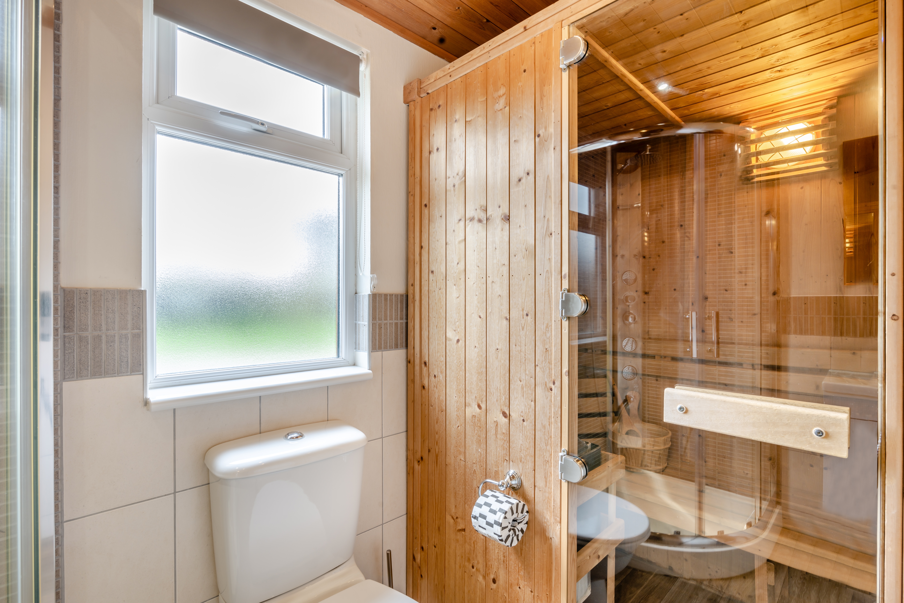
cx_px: 452
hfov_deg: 95.0
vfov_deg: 72.1
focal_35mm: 16
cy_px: 302
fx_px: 414
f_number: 11
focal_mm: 16.5
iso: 100
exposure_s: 1/2
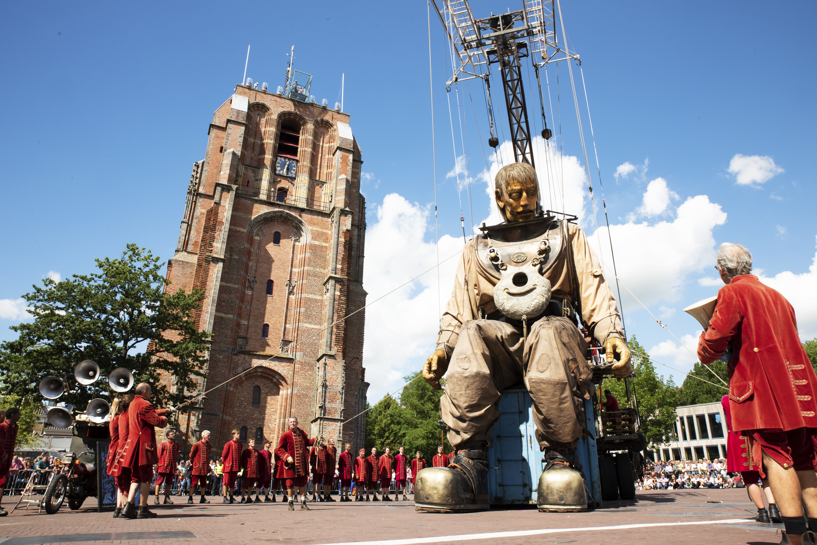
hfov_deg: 73.7
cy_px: 272
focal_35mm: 24
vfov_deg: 53.2
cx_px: 408
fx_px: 545
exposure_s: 1/250
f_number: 16
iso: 500
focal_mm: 24
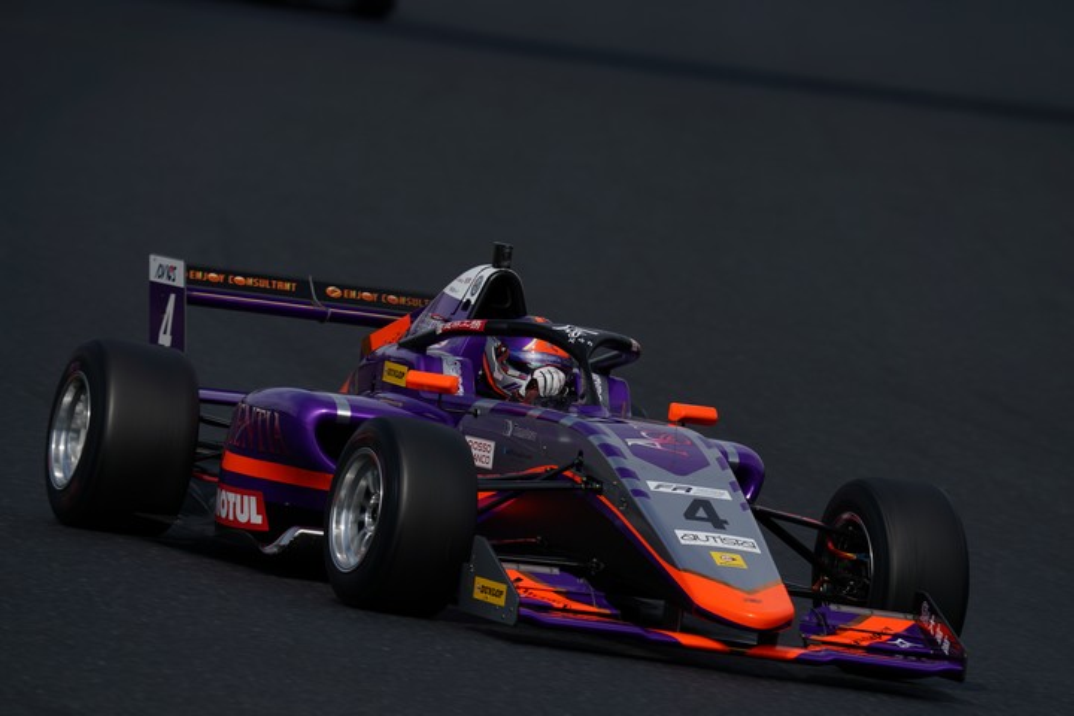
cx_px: 537
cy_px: 358
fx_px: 17899
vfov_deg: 2.3
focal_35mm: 600
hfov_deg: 3.4
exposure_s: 1/400
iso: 100
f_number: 10
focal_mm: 600
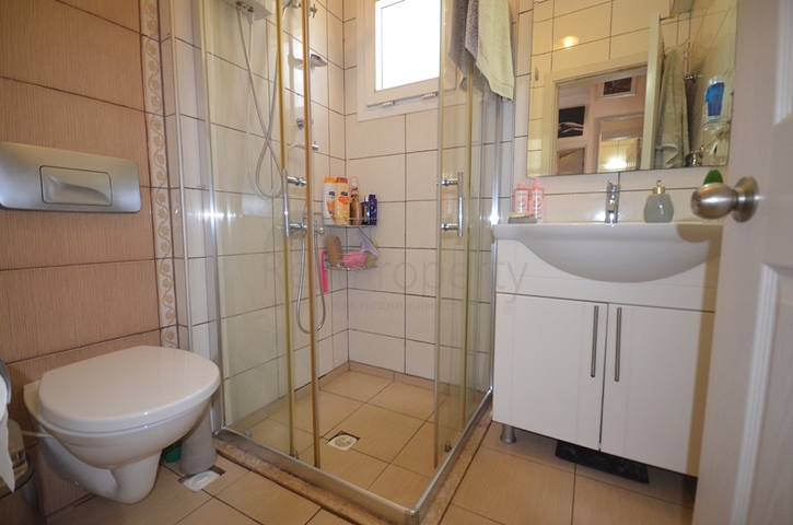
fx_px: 330
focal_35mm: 15
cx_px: 396
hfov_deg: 100.5
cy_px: 262
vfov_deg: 77.1
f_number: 4
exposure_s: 1/60
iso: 1600
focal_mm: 10
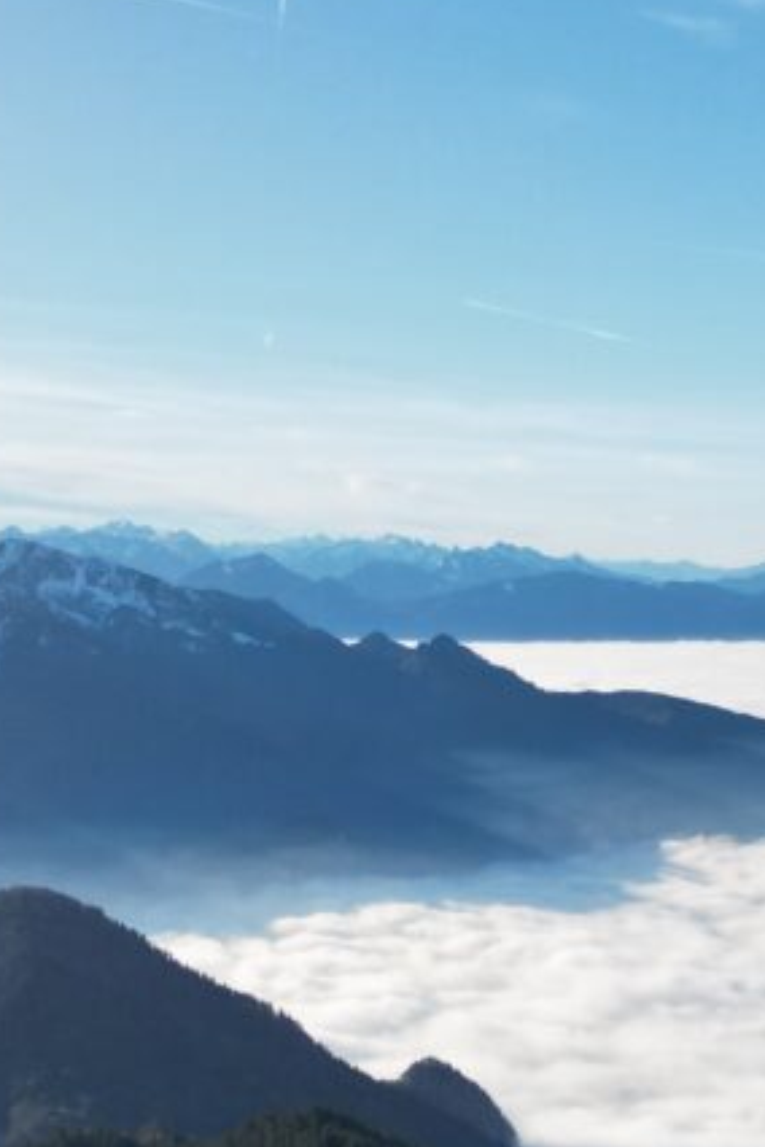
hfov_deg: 17.8
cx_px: 738
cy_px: 784
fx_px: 2390
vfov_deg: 26.8
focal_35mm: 75
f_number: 1.7
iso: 150
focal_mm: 6.72
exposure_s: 1/4000
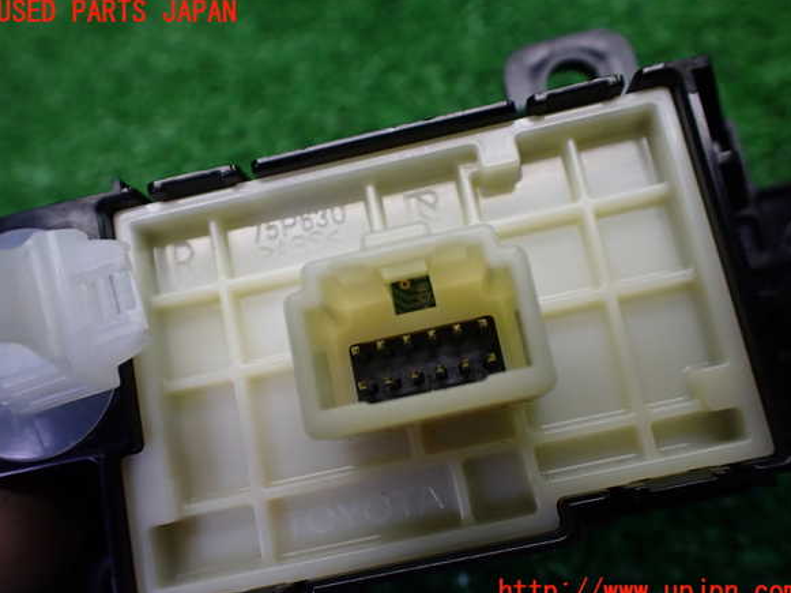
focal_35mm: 31
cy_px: 303
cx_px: 398
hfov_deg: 58.4
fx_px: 708
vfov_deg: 45.4
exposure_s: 1/125
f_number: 2.3
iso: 200
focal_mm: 5.4
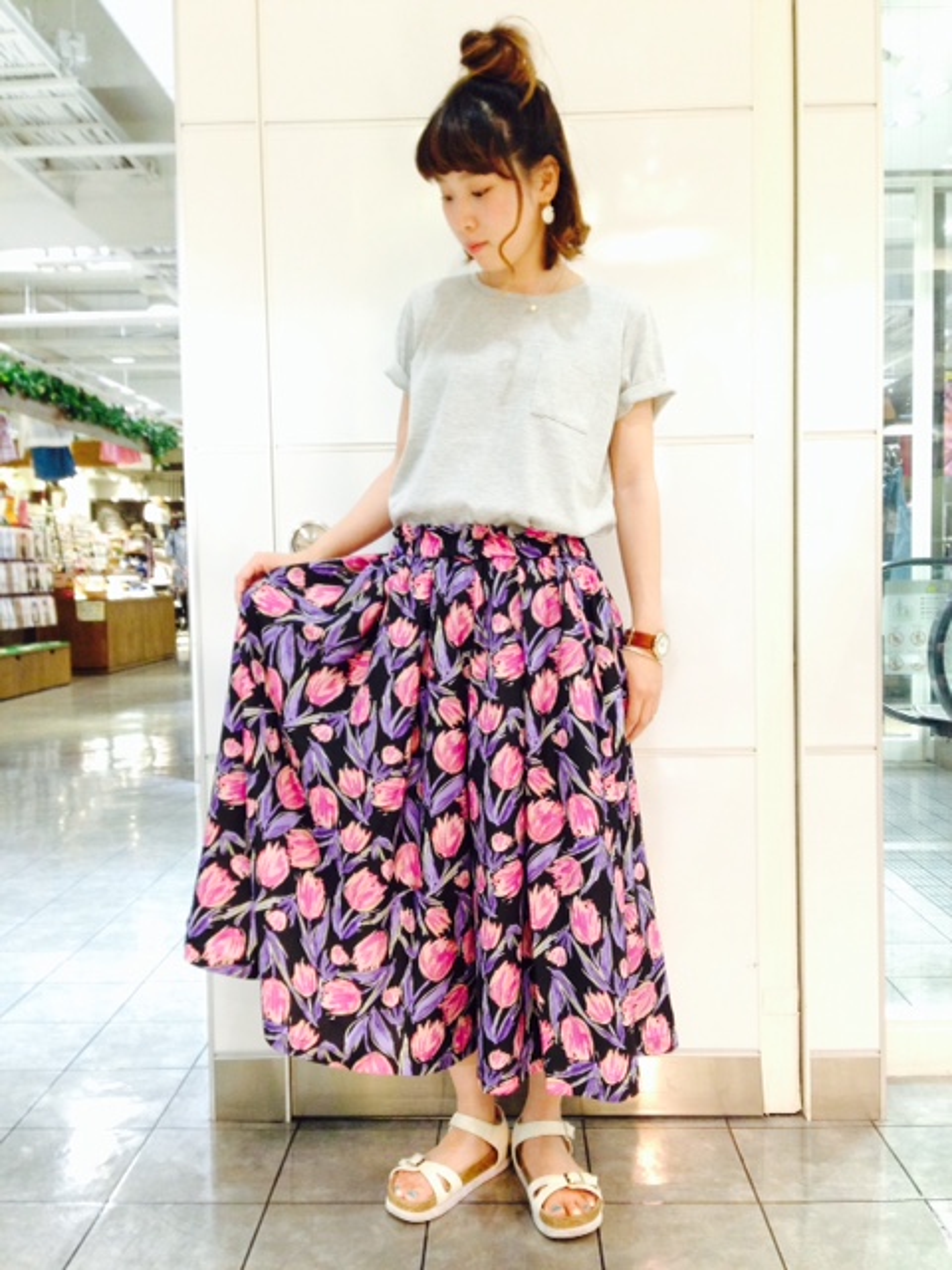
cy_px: 635
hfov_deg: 42.9
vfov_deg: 55.4
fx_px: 1210
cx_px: 476
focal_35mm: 33
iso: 200
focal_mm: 4.12
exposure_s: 1/20
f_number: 2.4
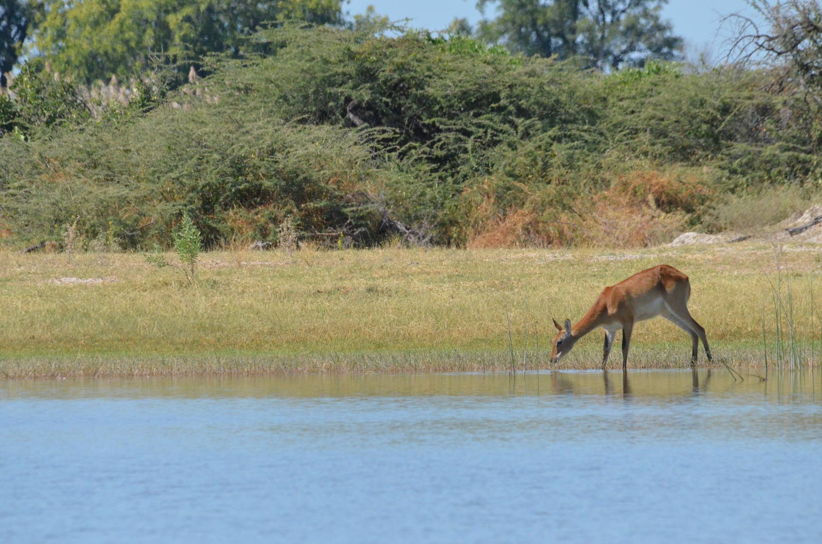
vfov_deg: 1.8
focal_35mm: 750
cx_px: 411
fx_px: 17091
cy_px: 272
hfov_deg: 2.8
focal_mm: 500
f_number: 13
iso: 2500
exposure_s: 1/2500
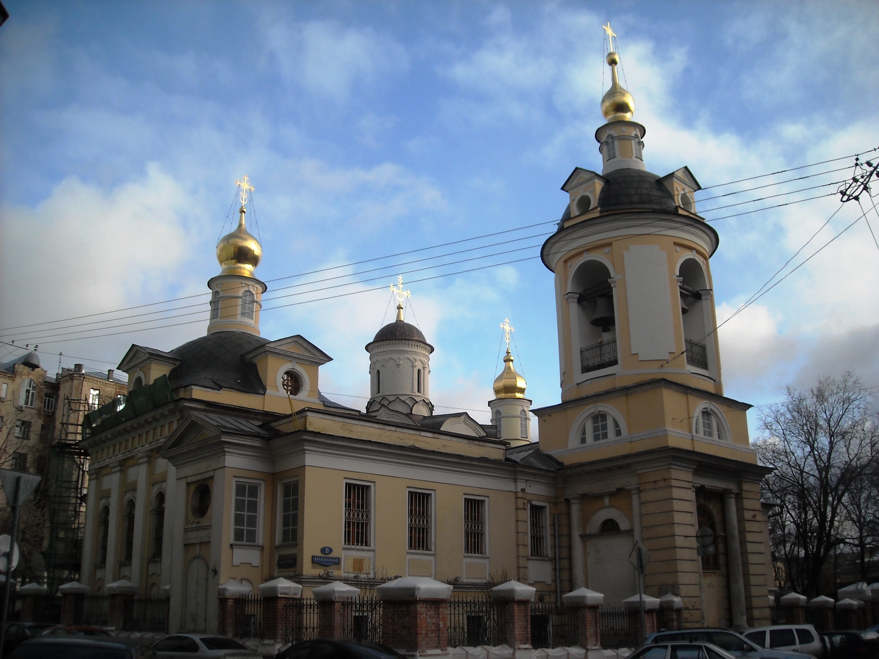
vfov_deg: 40.7
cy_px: 330
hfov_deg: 52.6
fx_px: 889
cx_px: 440
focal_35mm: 35
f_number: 5.6
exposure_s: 1/201
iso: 64
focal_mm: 5.7
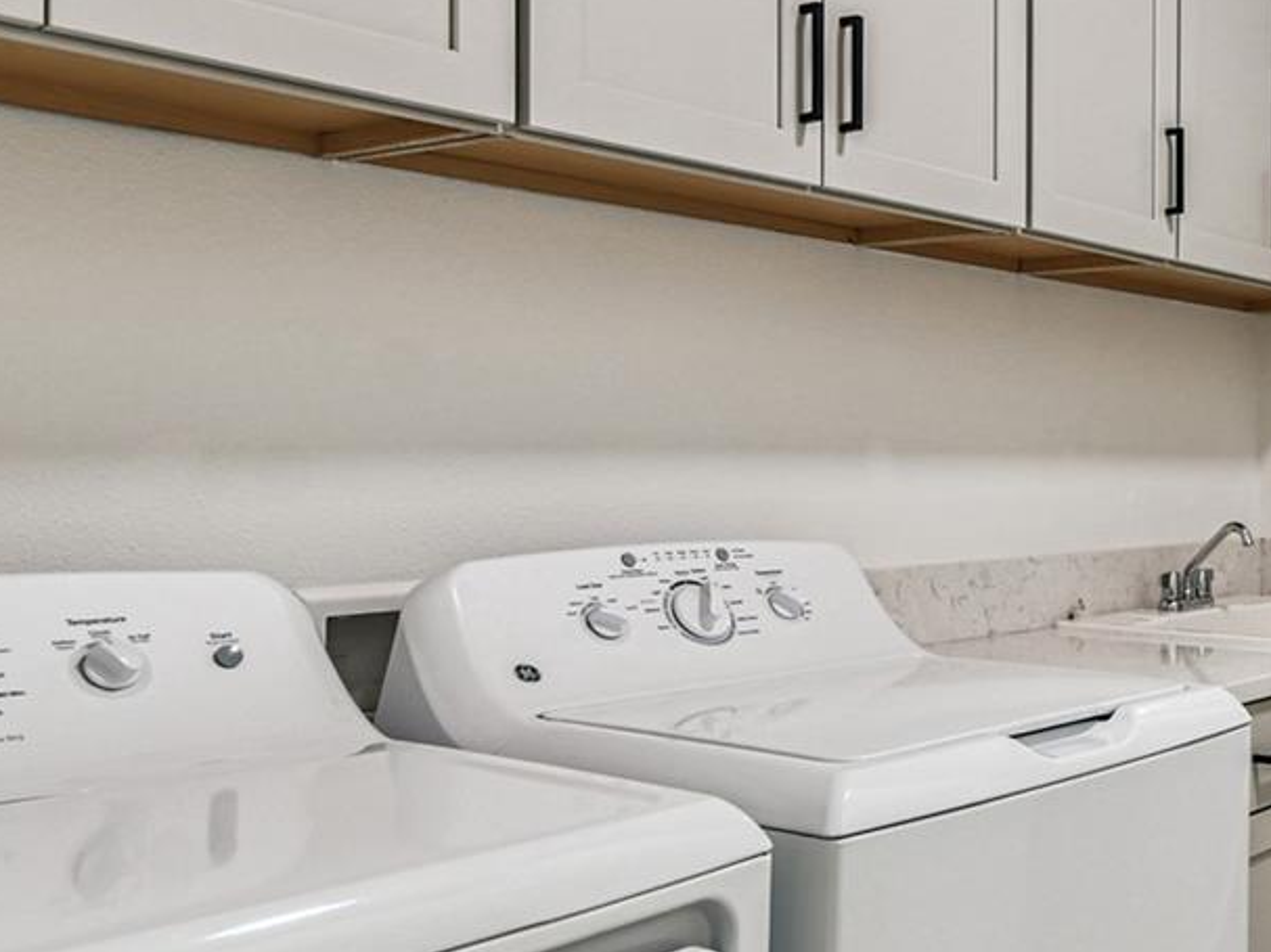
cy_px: 464
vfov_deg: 37.7
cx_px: 1294
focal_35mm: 38
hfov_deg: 41.9
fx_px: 1395
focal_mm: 10
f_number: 7.1
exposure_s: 1/10
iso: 100
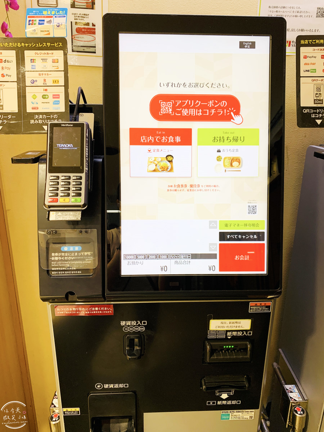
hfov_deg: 53.1
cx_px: 162
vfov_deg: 67.3
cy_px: 216
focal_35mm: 26
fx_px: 324
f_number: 1.8
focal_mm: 4.25
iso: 50
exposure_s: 1/60
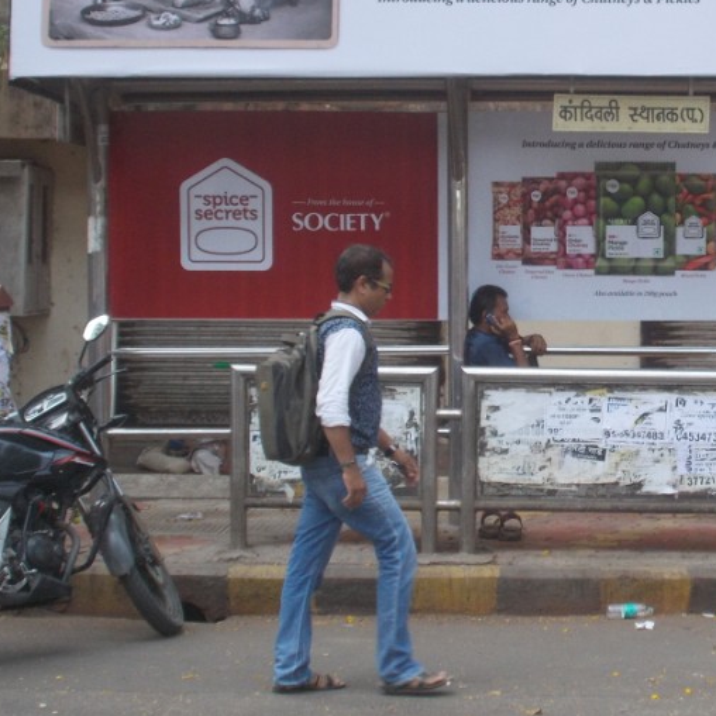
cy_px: 248
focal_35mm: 89
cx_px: 644
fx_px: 2083
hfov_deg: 19.2
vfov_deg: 19.5
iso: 180
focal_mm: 9
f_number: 4.5
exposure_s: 1/250
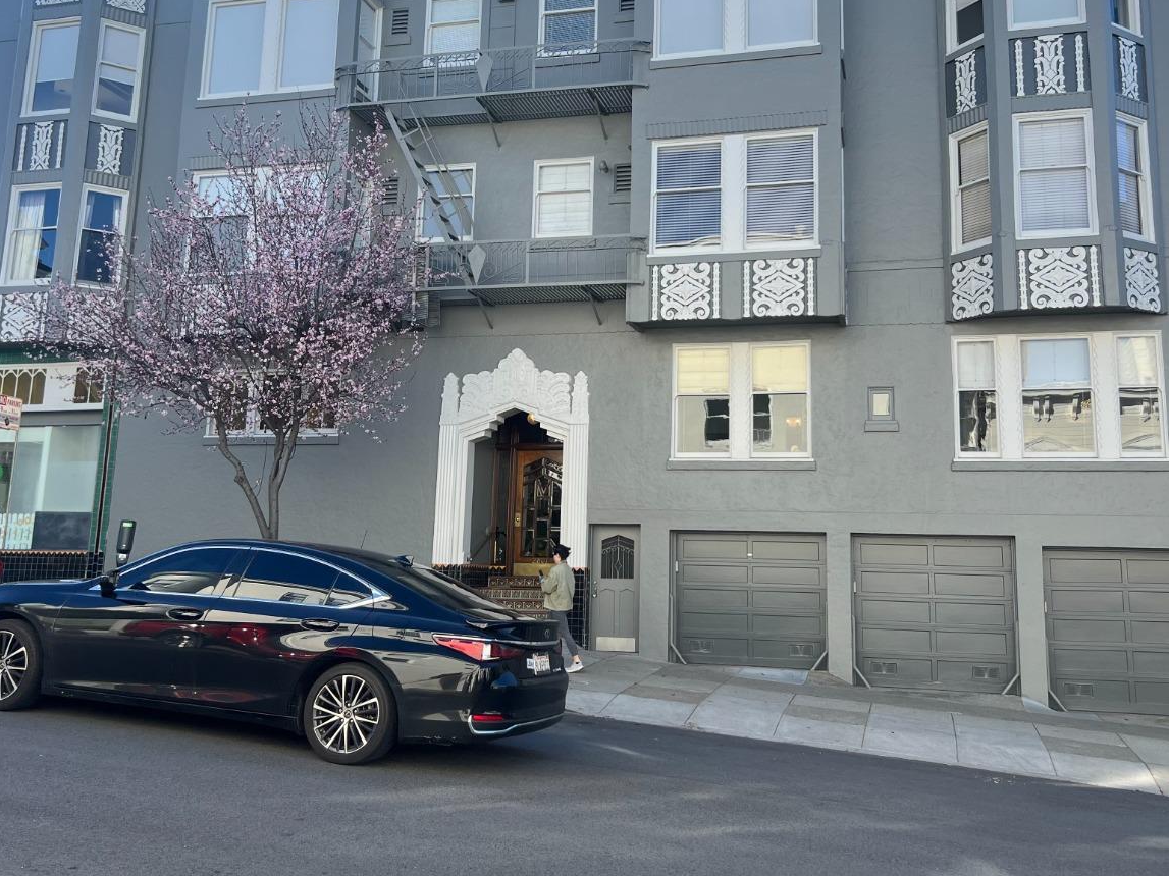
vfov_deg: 41.6
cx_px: 615
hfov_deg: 53.9
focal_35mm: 34
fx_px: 1148
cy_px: 357
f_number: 1.5
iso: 50
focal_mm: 5.7
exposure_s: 1/1311
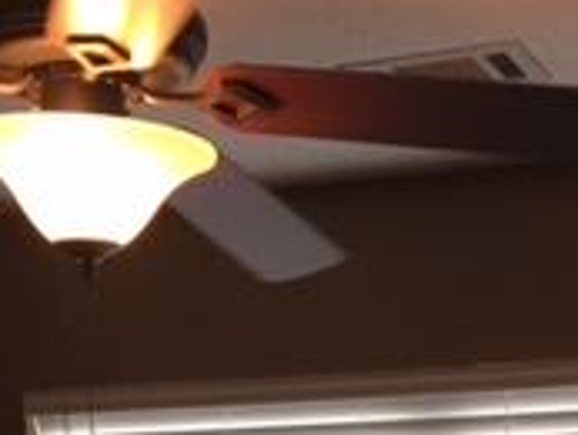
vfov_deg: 12.7
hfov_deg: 18.3
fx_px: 1788
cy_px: 753
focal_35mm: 107
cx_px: 424
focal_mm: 4.15
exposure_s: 1/30
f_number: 2.2
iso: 40
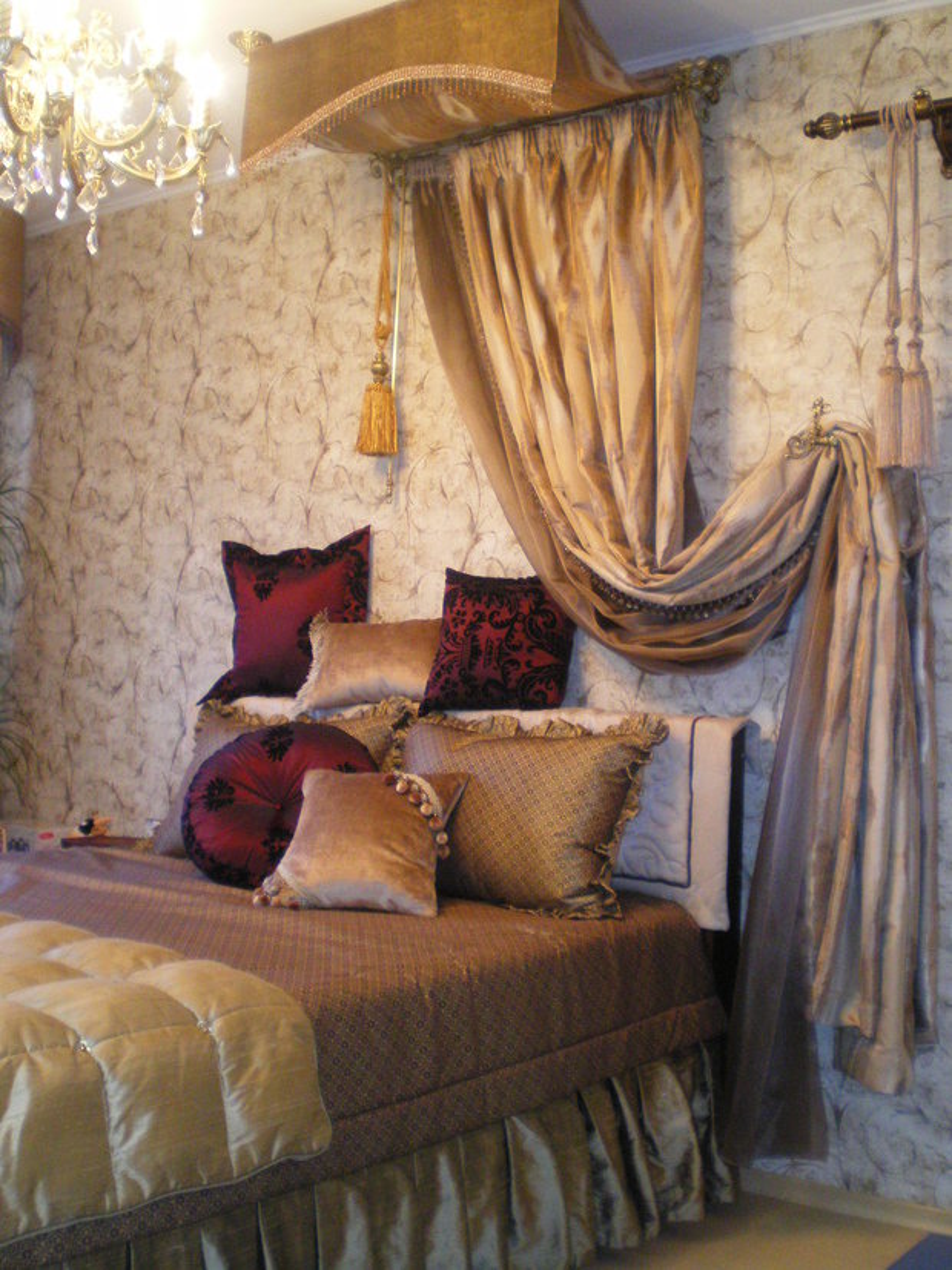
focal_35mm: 38
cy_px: 635
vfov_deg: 49.0
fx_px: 1394
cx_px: 476
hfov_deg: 37.7
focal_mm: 6.3
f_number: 3.1
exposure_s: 1/30
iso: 400
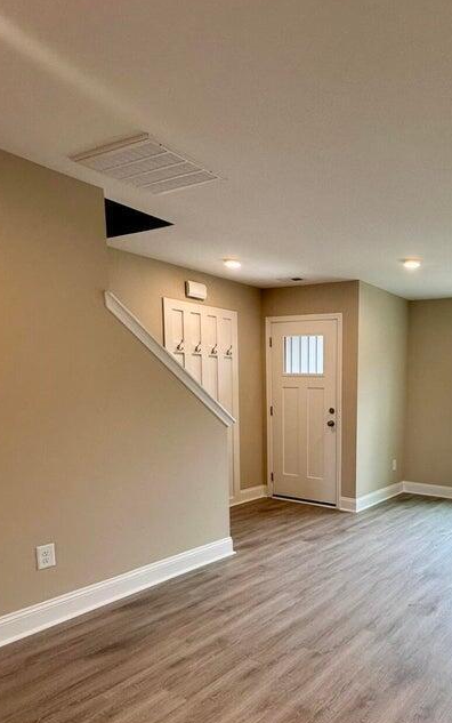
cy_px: 453
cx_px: 387
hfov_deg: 47.1
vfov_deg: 73.5
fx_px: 473
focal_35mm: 24
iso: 100
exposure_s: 1/120
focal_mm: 2.22
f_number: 2.2
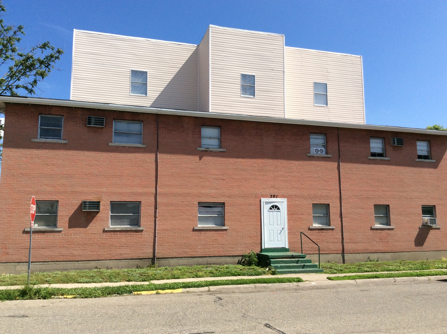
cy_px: 167
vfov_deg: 44.1
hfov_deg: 56.9
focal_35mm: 32
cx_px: 224
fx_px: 413
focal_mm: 3.3
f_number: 2.4
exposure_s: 1/1506
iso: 32
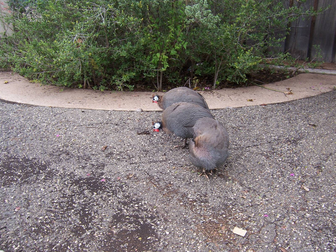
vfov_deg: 42.9
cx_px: 168
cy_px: 126
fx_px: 320
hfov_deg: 55.4
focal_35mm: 33
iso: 80
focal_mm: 5.5
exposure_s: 1/90
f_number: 3.4
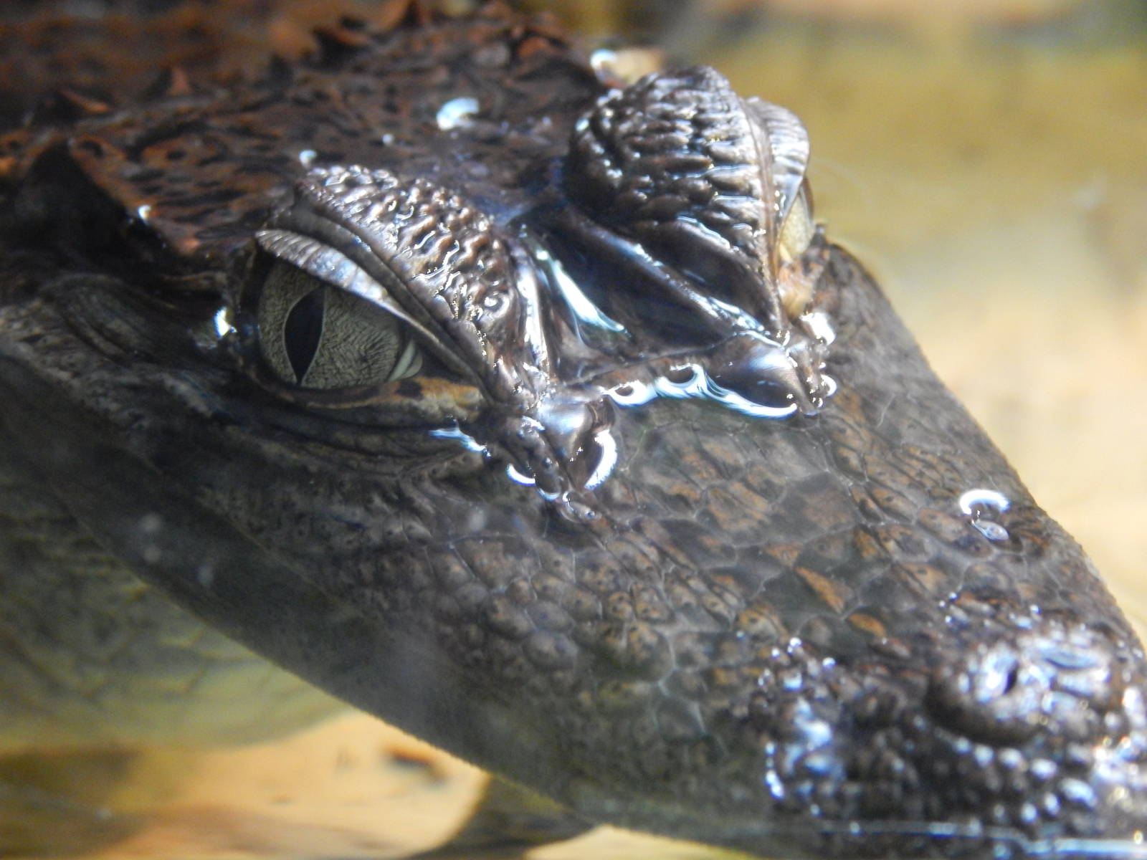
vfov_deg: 11.2
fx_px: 4374
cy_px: 430
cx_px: 574
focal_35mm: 132
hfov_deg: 14.9
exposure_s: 1/5
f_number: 4.8
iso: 800
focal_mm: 23.4
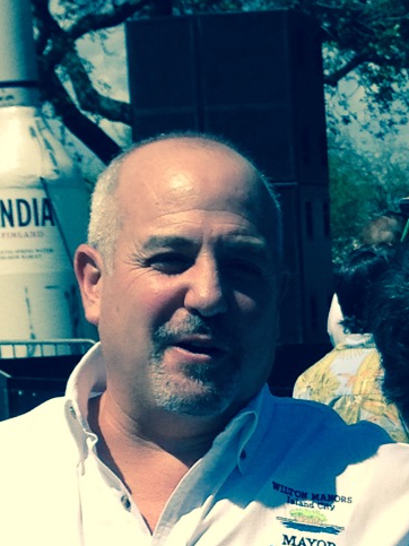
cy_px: 615
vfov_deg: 13.8
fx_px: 2207
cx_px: 486
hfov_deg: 10.4
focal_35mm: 140
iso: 50
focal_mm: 4.12
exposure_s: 1/2710
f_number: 2.4
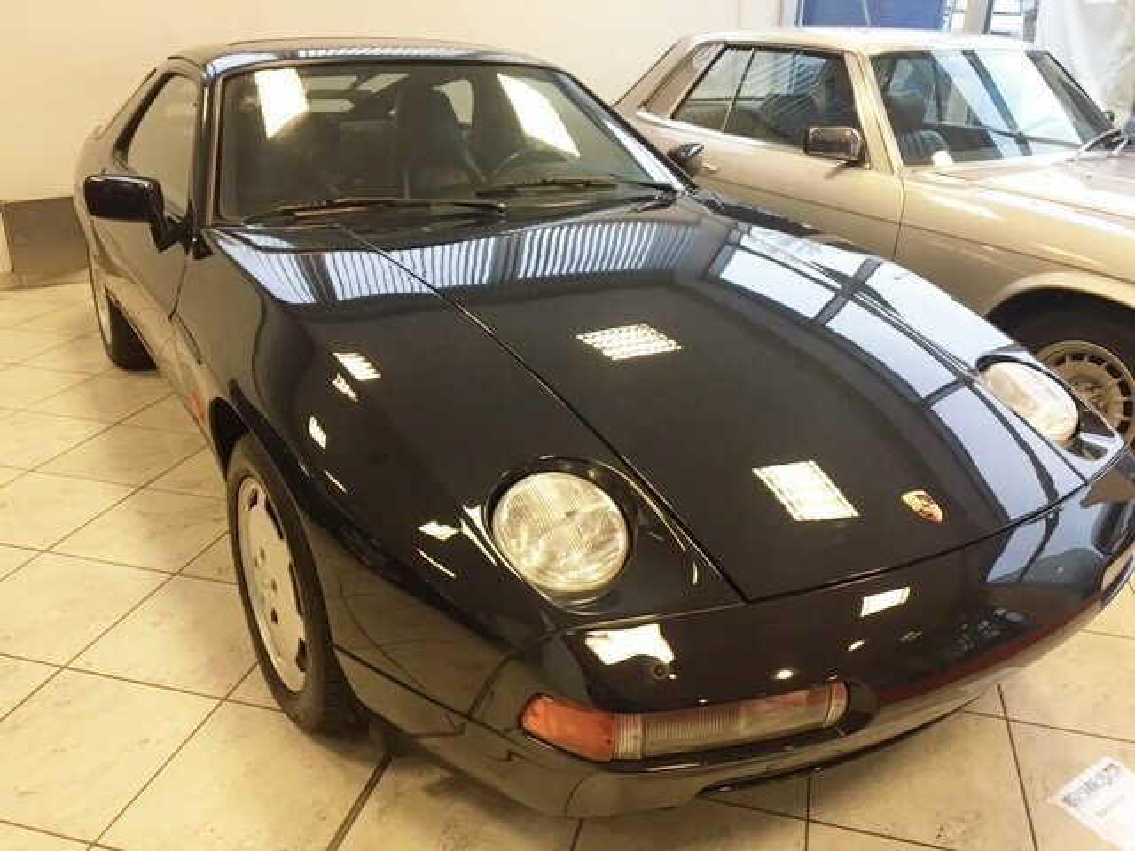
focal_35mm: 29
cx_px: 568
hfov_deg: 61.7
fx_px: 951
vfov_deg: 48.2
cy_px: 426
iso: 80
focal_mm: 4.15
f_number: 2.2
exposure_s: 1/33
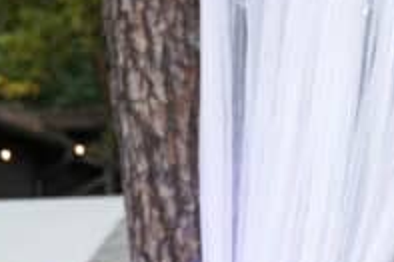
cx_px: 384
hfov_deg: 16.9
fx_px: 1301
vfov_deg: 11.3
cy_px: 308
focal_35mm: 119
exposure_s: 1/500
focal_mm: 39
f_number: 2.8
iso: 640
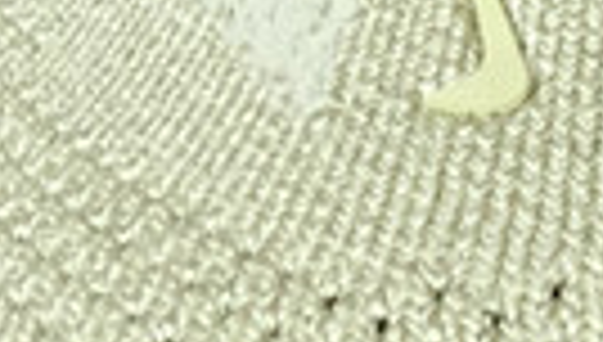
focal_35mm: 226
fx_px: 3621
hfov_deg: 8.9
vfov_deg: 5.4
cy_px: 124
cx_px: 1264
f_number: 2.4
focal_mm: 3.3
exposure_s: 1/337
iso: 25
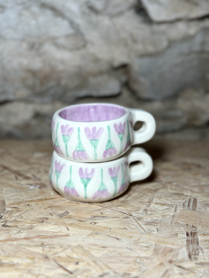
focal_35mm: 48
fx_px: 386
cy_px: 139
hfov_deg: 30.3
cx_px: 104
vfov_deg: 39.7
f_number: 1.78
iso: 80
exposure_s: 1/121
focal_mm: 6.86
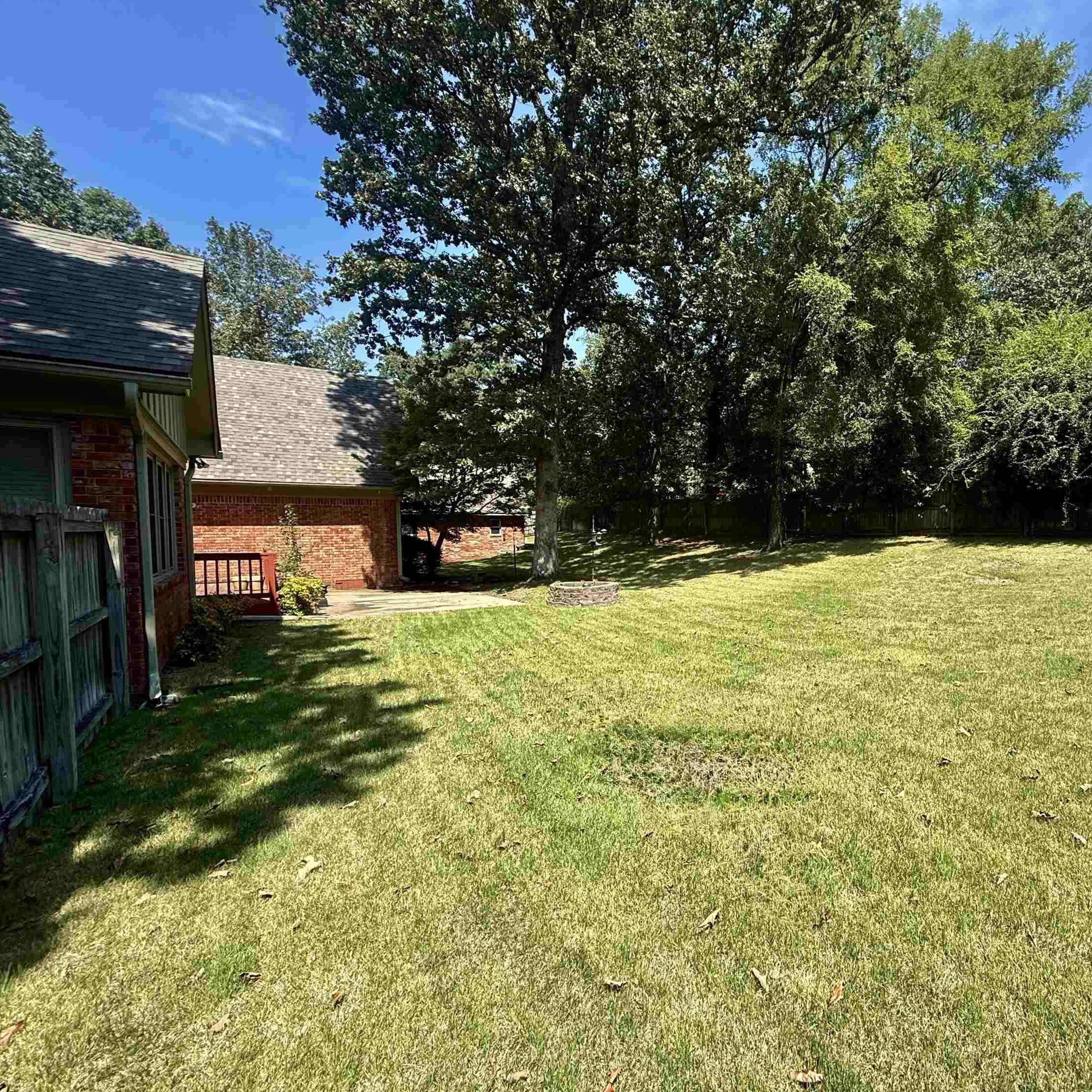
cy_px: 553
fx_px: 607
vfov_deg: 84.0
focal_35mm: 17
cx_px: 740
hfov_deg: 80.8
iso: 50
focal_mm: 2.22
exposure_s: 1/809
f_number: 2.2
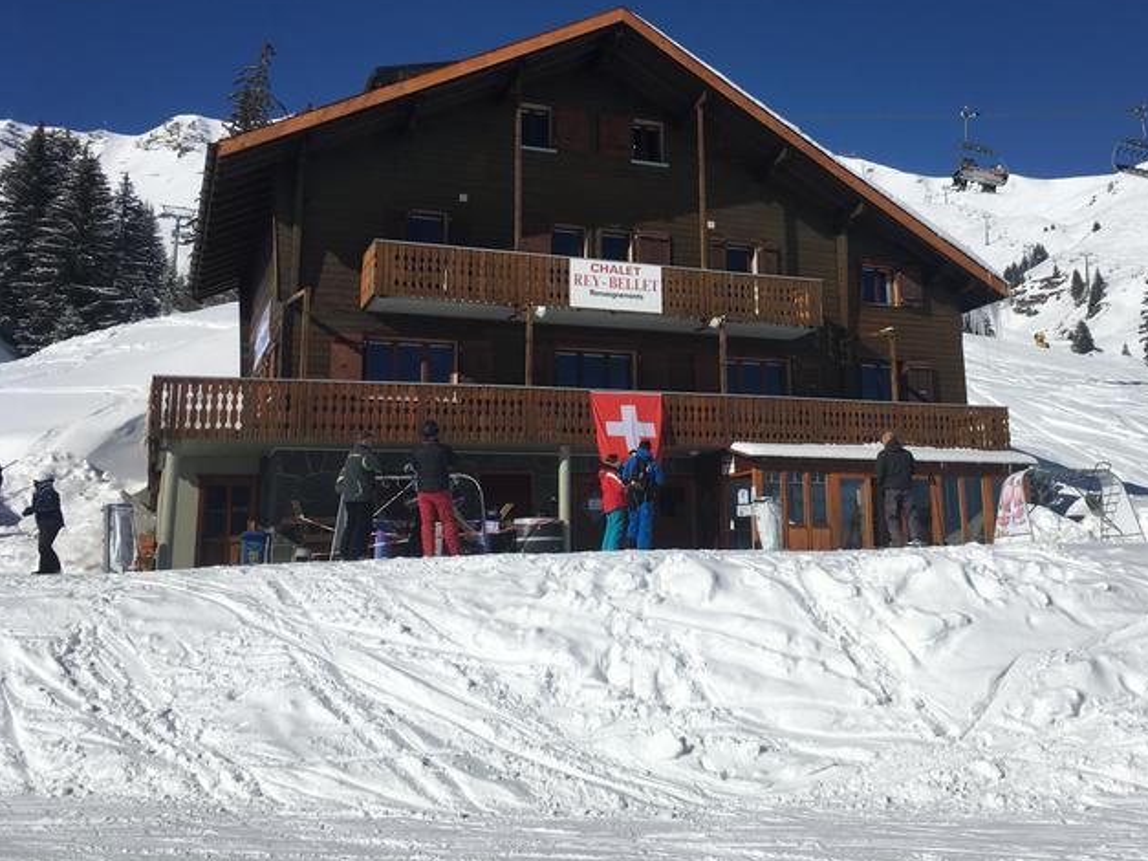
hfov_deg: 49.8
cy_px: 319
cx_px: 701
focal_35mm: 37
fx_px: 1227
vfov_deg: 38.4
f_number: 2.2
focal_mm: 4.15
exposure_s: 1/4808
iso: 25
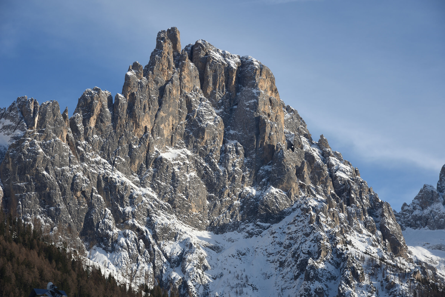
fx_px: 1212
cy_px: 148
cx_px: 222
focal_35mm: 98
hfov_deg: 20.8
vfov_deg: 14.0
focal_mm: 98
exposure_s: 1/125
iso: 64
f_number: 8
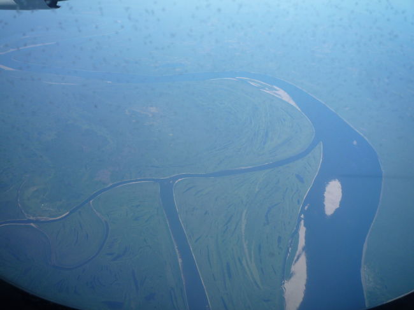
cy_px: 155
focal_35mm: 25
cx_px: 207
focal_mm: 4.4
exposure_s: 1/500
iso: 100
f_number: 4
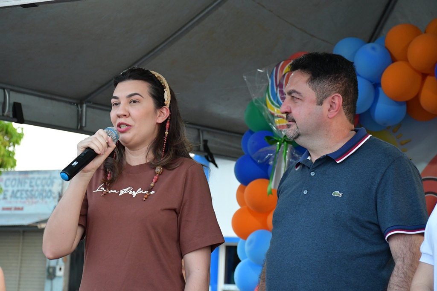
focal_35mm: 90
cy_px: 146
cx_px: 218
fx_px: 1093
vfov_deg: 15.2
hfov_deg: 22.6
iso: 2500
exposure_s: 1/160
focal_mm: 60
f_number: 6.3
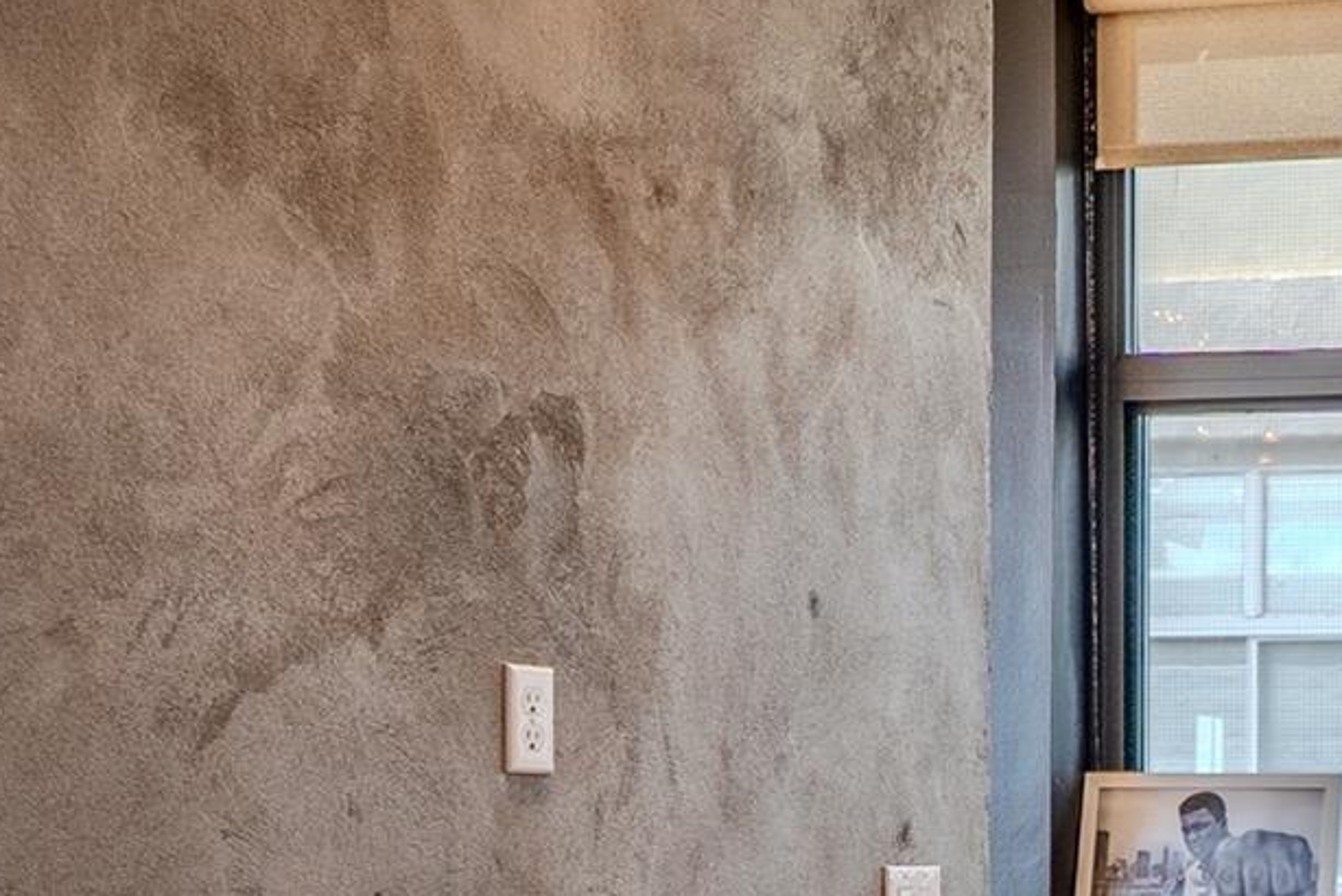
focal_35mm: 70
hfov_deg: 23.6
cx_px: 1963
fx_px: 2611
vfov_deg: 19.0
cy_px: 886
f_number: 4
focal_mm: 14
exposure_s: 1/320
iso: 160
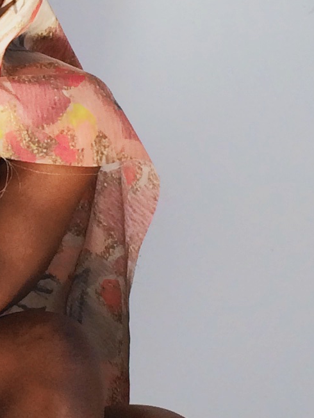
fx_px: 1814
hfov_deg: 9.7
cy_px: 122
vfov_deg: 13.1
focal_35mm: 150
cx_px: -74
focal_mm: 4.12
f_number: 2.2
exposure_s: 1/360
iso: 32
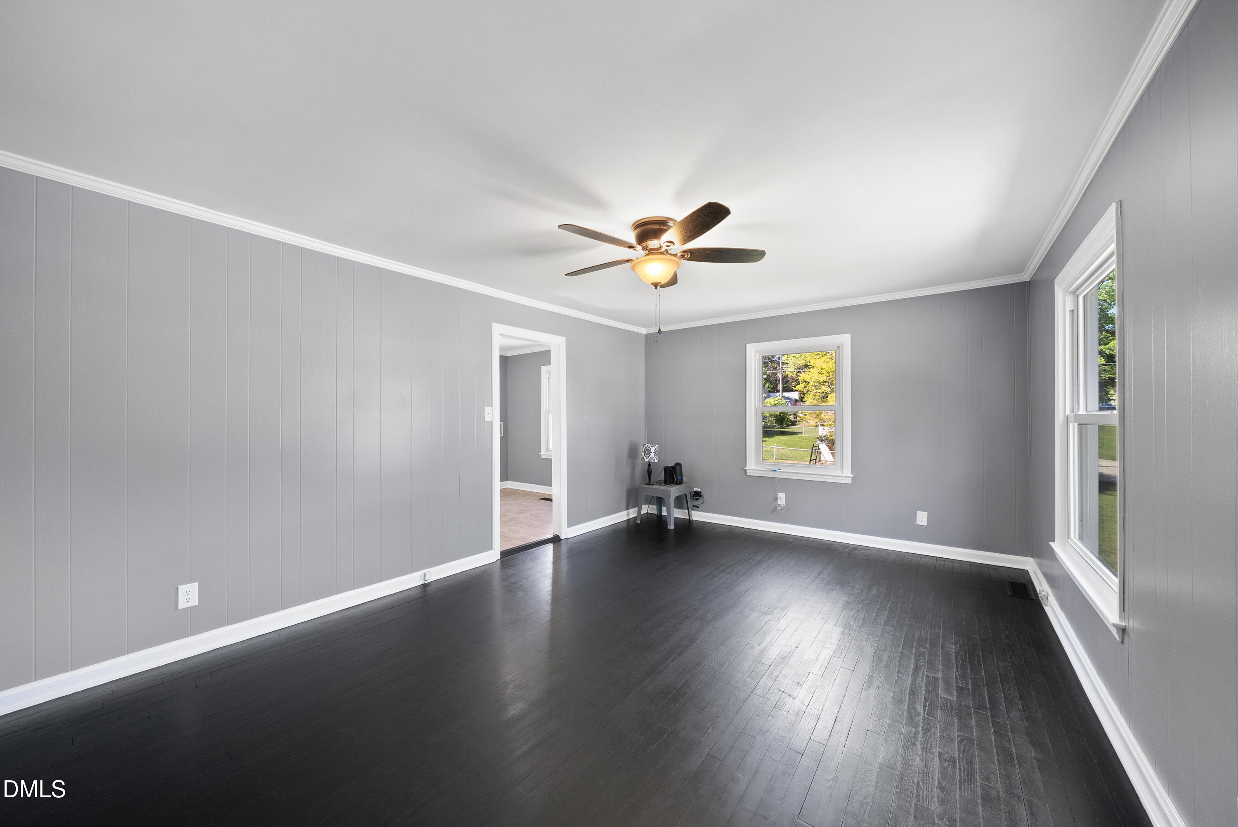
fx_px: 413
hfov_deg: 112.6
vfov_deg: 90.1
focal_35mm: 12
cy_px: 414
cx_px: 619
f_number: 7.1
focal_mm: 12
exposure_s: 1/8
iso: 800
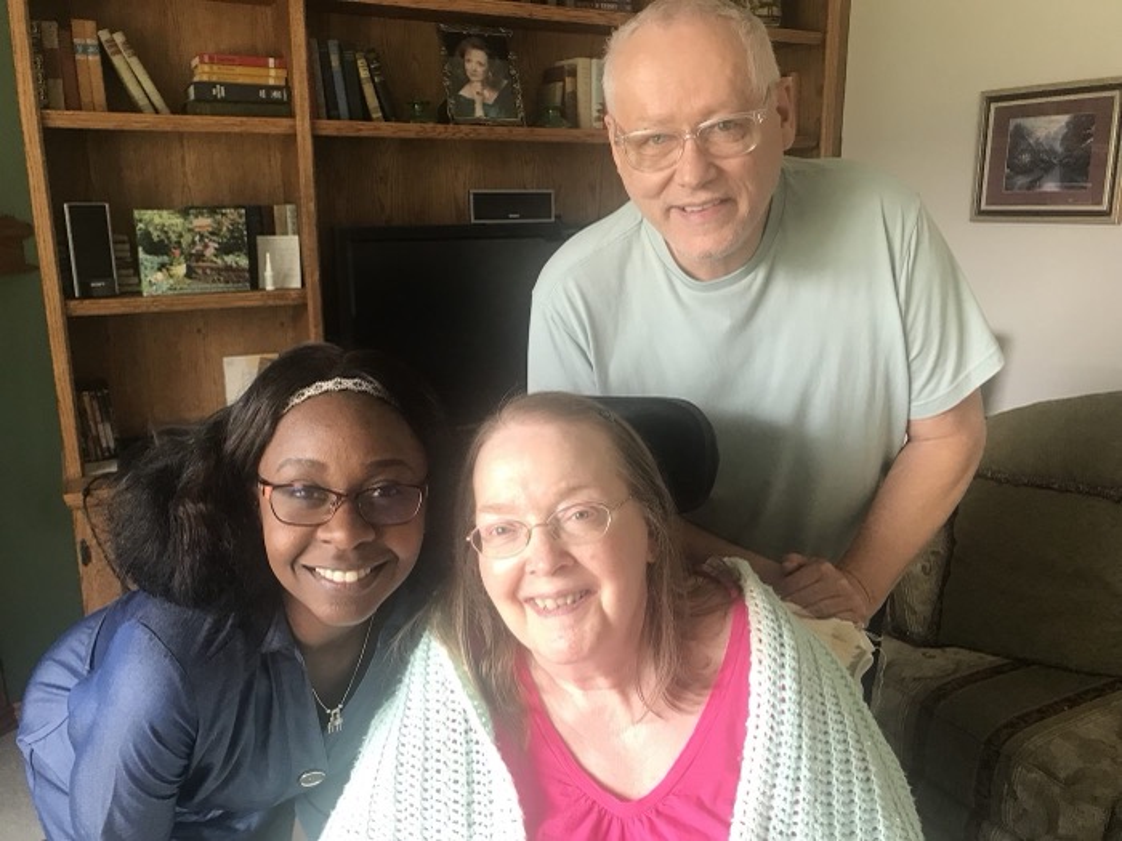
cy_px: 420
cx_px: 561
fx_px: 908
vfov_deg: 49.7
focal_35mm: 28
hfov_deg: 63.4
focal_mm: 3.99
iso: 32
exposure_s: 1/30
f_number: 1.8
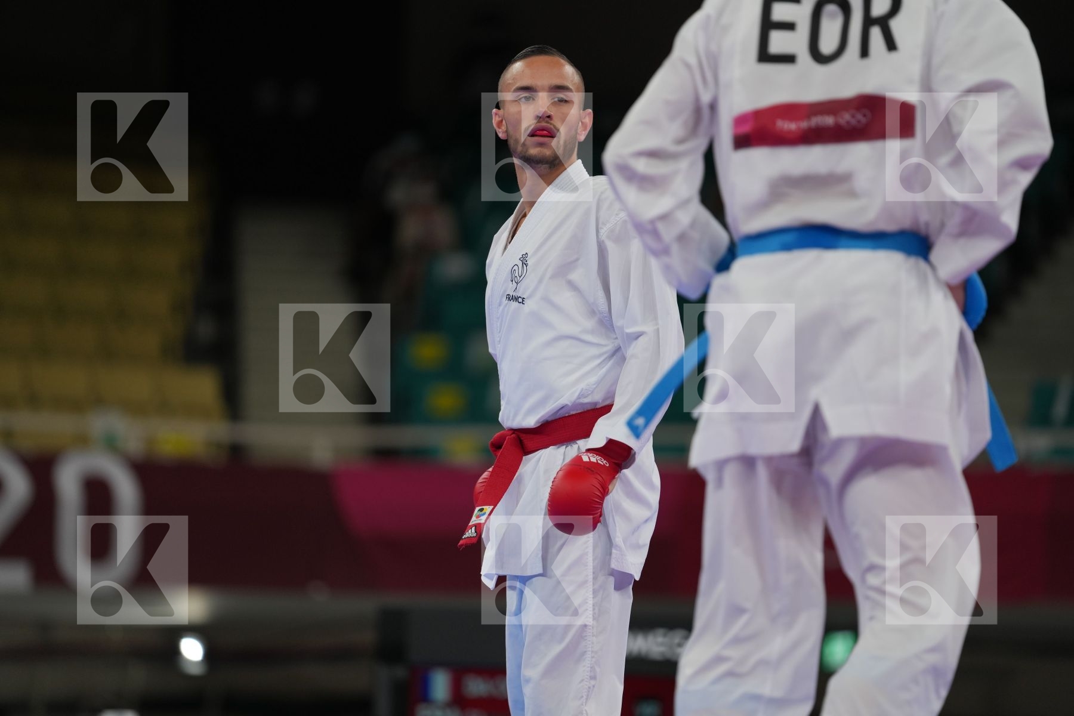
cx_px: 537
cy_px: 358
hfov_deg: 10.3
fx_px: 5966
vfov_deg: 6.9
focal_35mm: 200
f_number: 2.8
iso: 500
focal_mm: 200
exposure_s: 1/1000
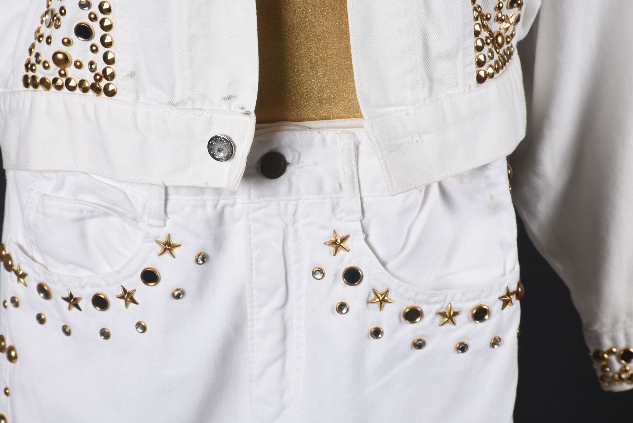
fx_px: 2771
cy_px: 212
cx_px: 316
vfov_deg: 8.7
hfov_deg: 13.0
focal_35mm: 158
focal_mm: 105
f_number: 14
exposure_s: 1/125
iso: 200
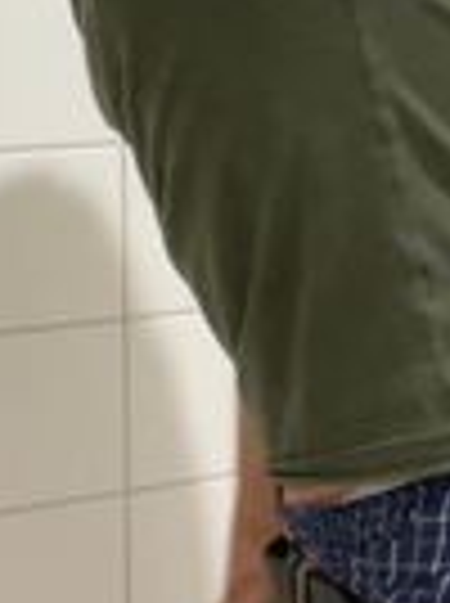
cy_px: 90
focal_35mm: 86
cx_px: 464
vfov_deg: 22.4
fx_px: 1495
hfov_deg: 16.7
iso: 250
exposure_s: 1/33
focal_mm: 2.71
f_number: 2.2
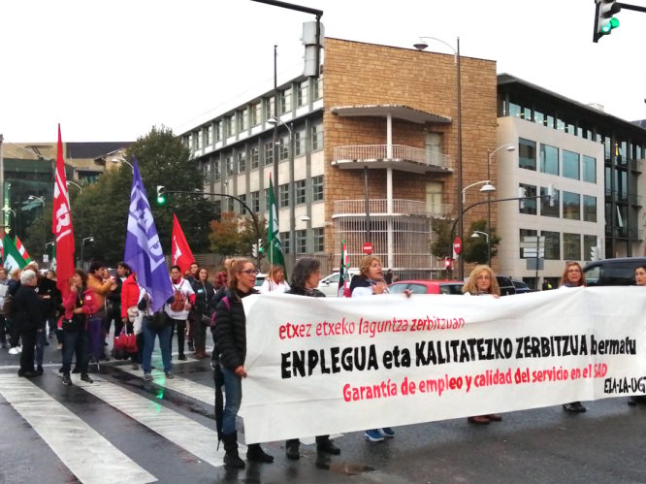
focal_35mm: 45
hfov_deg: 42.0
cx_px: 365
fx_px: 839
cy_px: 272
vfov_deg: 32.1
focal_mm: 3.46
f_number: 1.8
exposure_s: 1/50
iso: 64
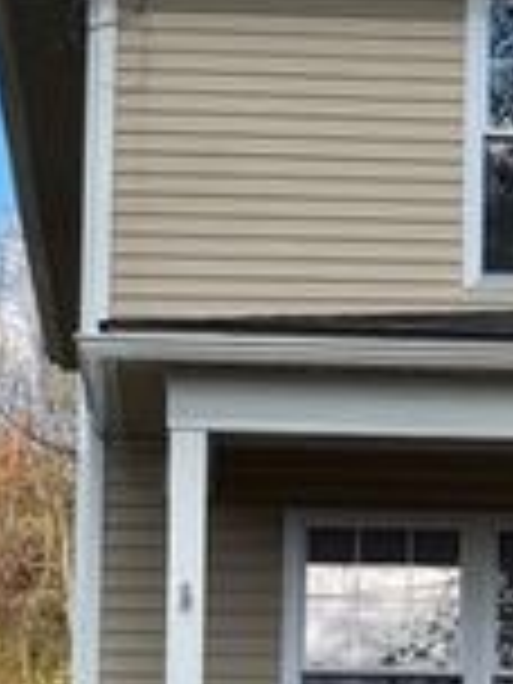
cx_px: 495
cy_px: 470
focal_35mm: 210
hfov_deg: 7.1
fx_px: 4150
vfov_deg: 9.4
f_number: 1.78
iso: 64
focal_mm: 6.76
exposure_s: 1/2331
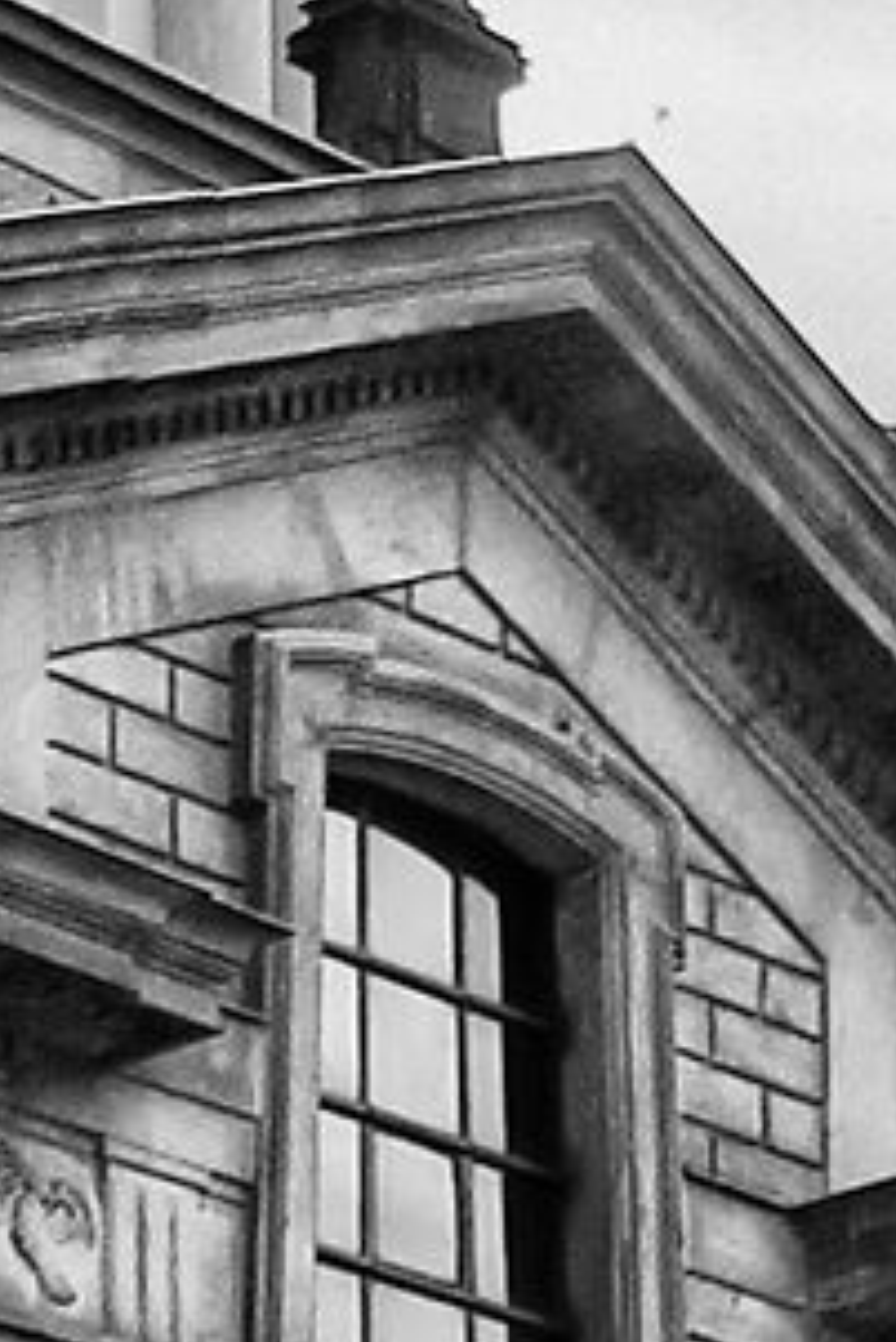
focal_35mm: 367
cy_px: 2131
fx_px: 13685
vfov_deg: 5.6
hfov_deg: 3.7
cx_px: 651
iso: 125
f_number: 4
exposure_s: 1/800
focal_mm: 16.76
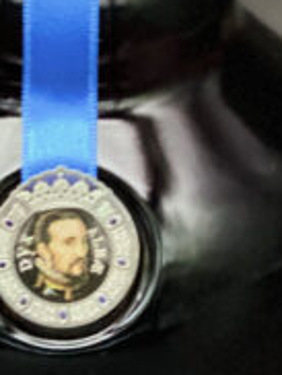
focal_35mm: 228
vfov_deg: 8.6
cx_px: 72
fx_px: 2471
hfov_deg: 6.5
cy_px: 56
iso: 500
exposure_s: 1/14
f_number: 2
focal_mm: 6
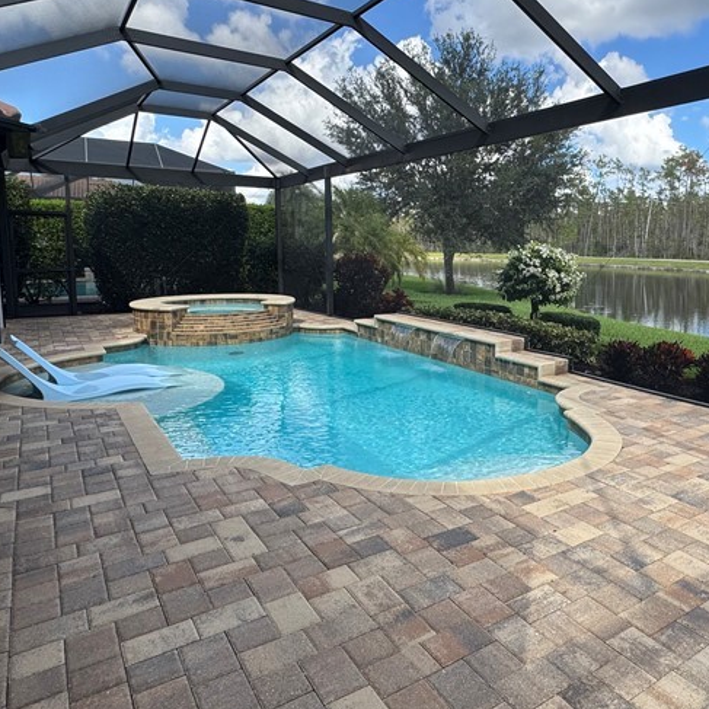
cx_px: 485
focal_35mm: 26
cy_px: 307
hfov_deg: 59.2
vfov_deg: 60.7
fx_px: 602
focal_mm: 2.22
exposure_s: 1/582
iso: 40
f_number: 2.2
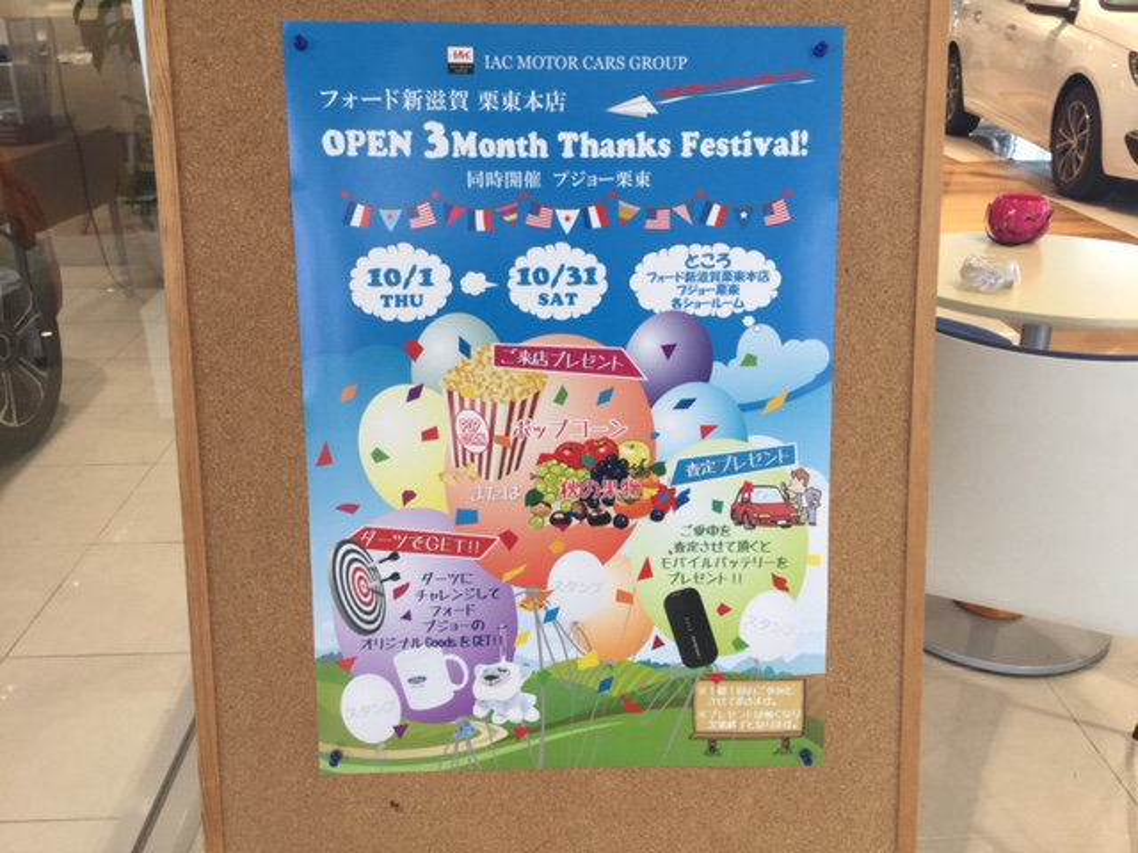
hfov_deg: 58.4
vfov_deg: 45.4
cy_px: 426
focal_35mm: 31
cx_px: 569
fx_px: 1019
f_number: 2.4
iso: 32
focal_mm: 3.3
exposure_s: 1/30
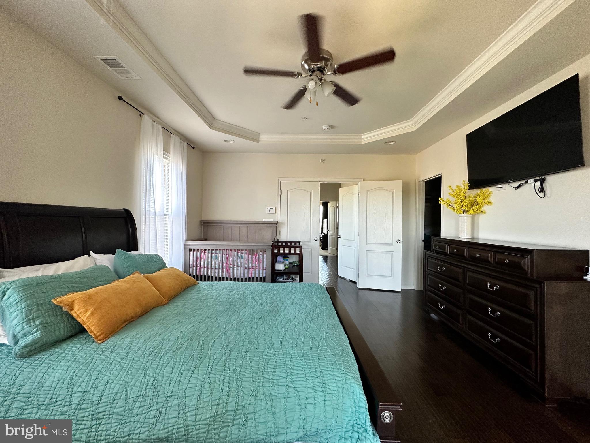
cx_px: 295
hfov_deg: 102.1
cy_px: 222
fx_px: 239
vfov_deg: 85.7
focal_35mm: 14
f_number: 2.2
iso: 200
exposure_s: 1/99
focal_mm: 2.22
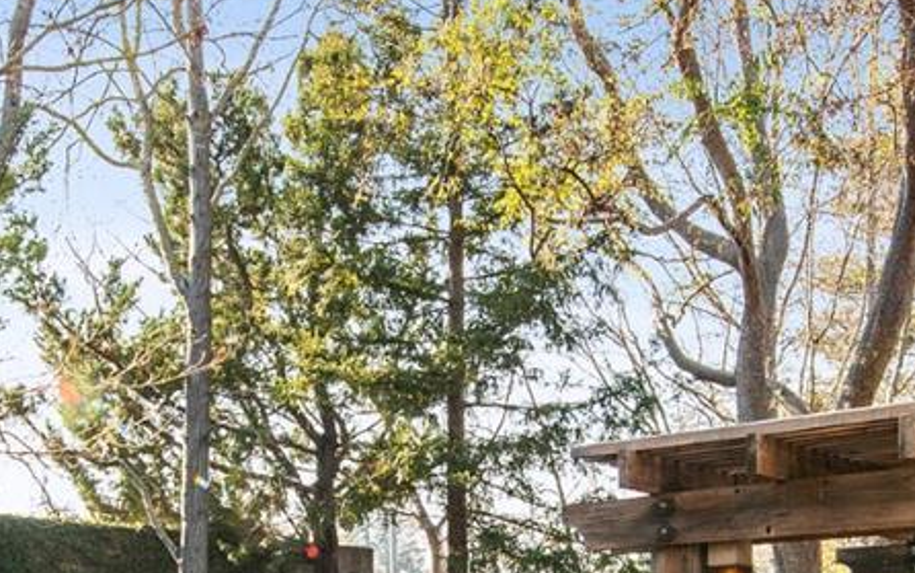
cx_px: 484
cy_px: 599
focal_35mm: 48
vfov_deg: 25.3
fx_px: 1197
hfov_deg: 41.8
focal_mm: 14
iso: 400
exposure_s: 1/200
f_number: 8
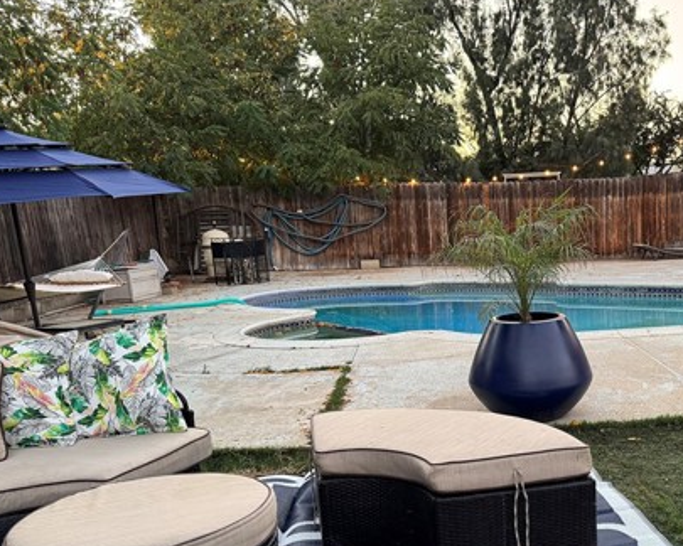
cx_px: 489
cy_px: 354
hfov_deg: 47.7
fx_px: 748
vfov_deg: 39.8
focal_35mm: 37
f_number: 1.78
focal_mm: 6.76
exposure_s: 1/60
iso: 250
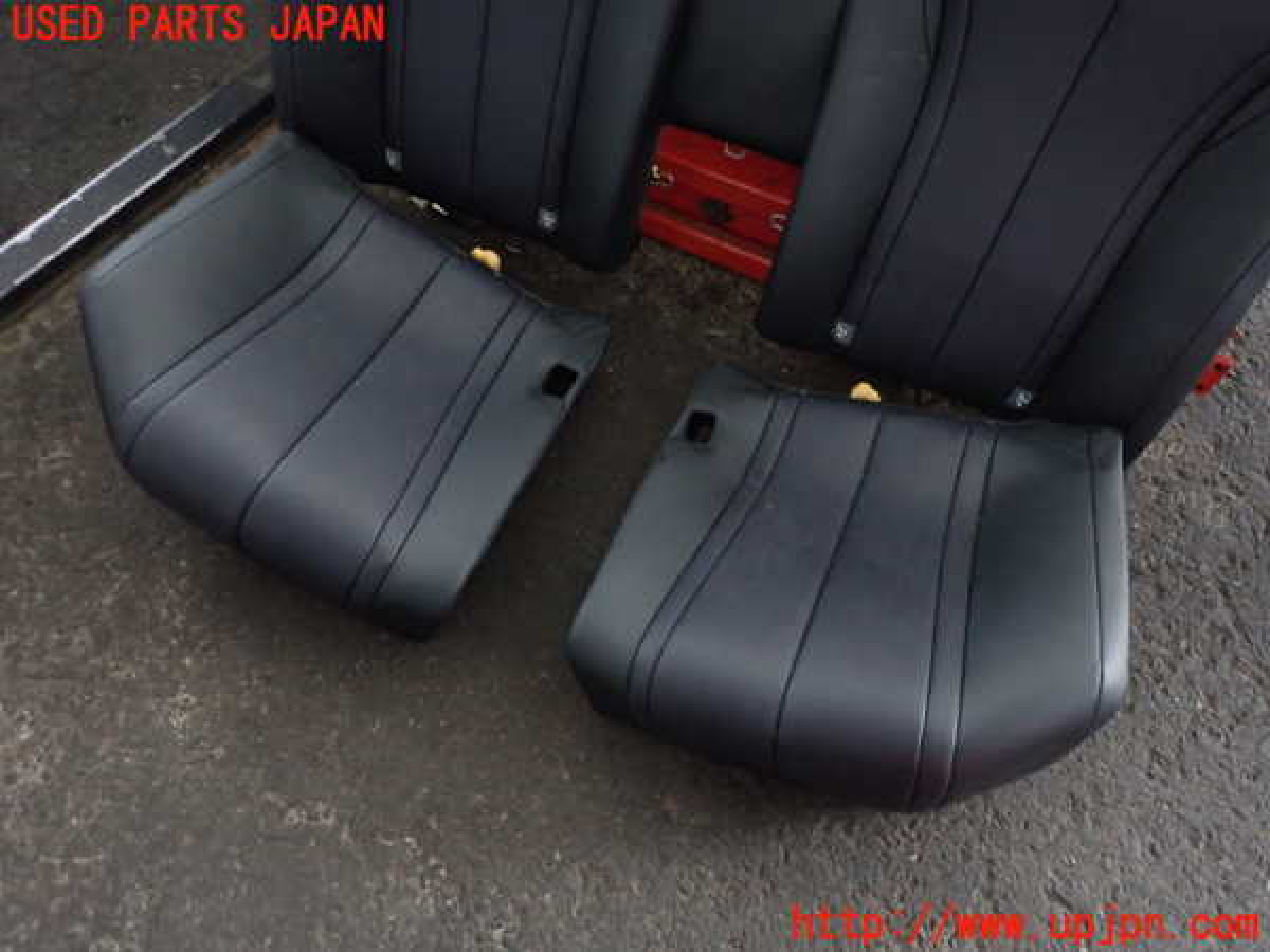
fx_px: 917
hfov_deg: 69.4
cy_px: 476
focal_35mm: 25
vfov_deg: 54.9
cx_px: 635
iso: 500
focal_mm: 4.5
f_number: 2
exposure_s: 1/30
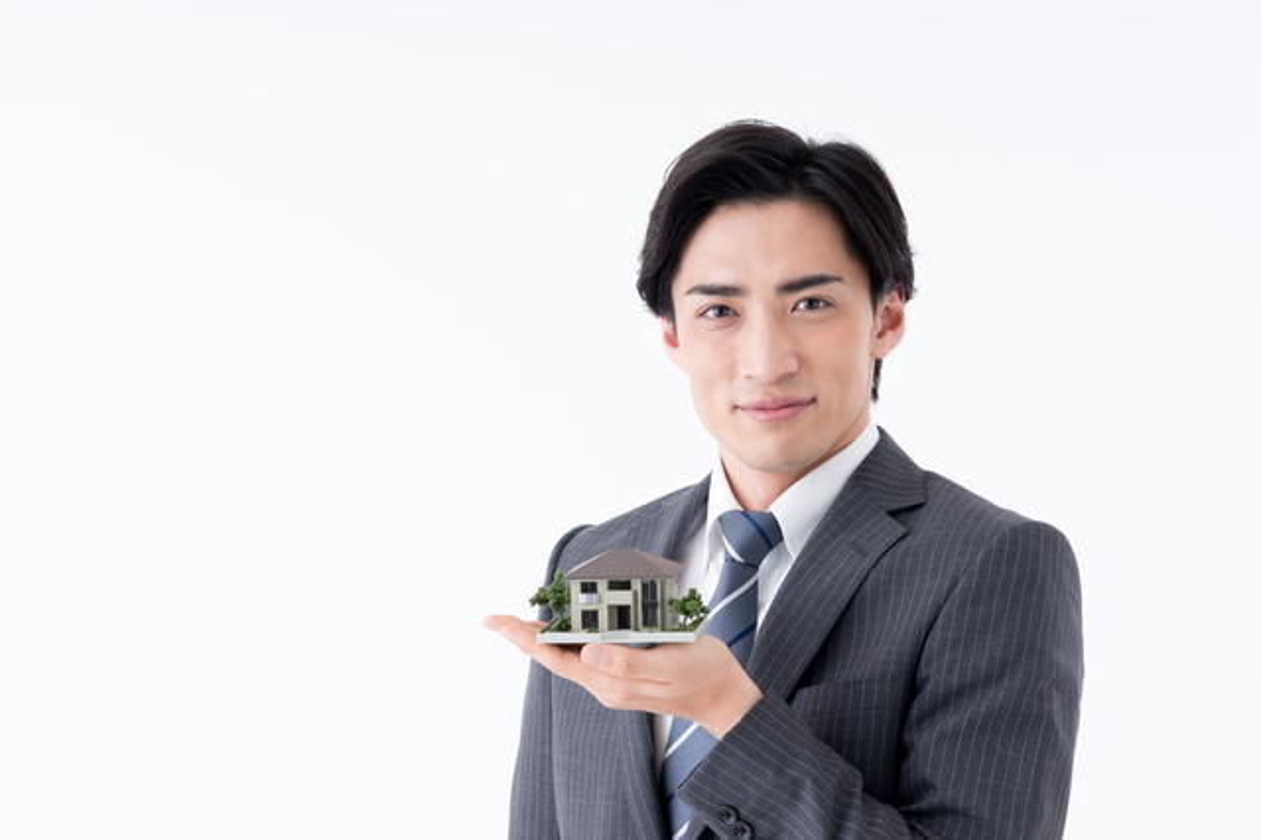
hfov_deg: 23.9
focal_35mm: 85
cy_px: 420
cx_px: 630
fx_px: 2976
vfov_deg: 16.1
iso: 100
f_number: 11
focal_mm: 85
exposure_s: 1/125
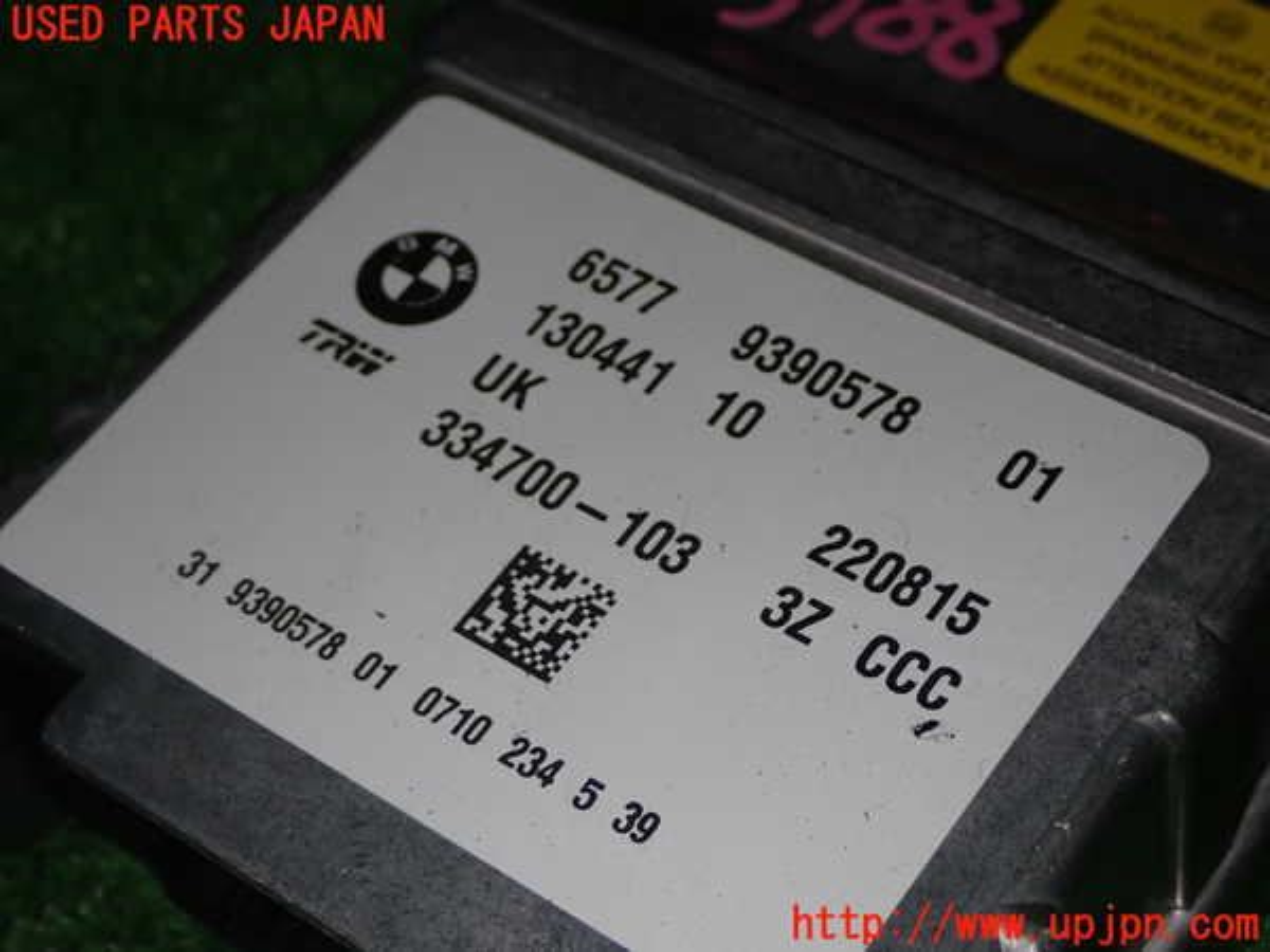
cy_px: 476
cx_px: 635
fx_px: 2605
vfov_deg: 20.7
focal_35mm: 71
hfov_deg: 27.4
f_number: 11
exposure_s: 1/60
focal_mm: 12.73
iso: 200
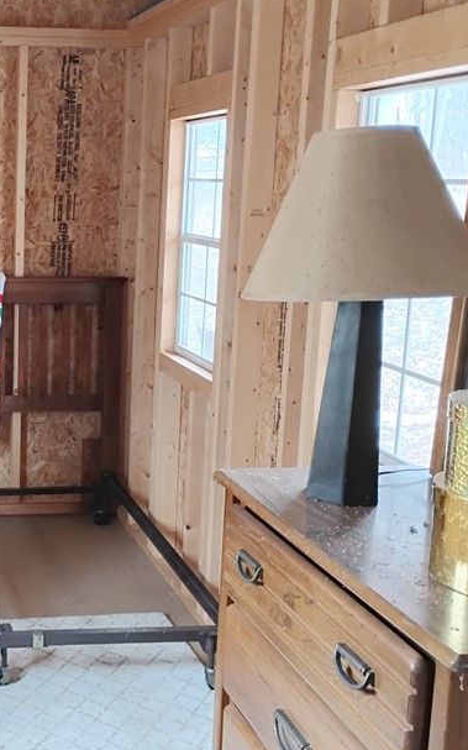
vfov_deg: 40.3
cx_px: -7
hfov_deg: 24.6
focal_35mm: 50
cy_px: 387
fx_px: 1021
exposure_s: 1/30
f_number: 1.8
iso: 972
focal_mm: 4.26
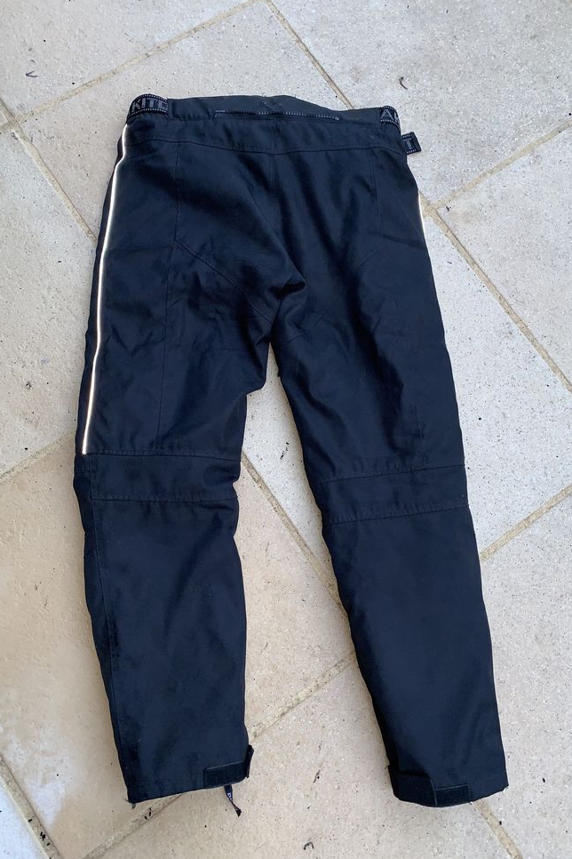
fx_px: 667
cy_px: 432
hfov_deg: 46.4
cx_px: 288
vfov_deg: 65.5
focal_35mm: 28
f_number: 1.8
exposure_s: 1/93
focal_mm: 4.25
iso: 40
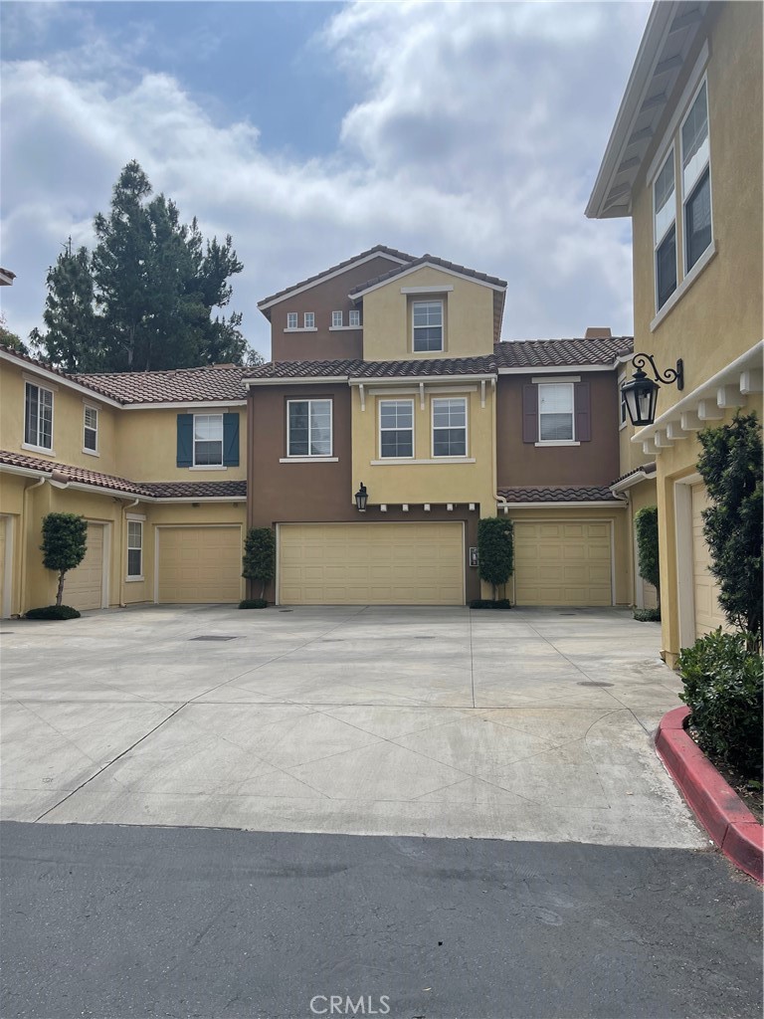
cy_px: 510
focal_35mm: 26
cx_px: 382
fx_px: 765
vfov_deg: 67.3
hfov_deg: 53.1
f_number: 1.6
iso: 32
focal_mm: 5.1
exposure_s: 1/6579
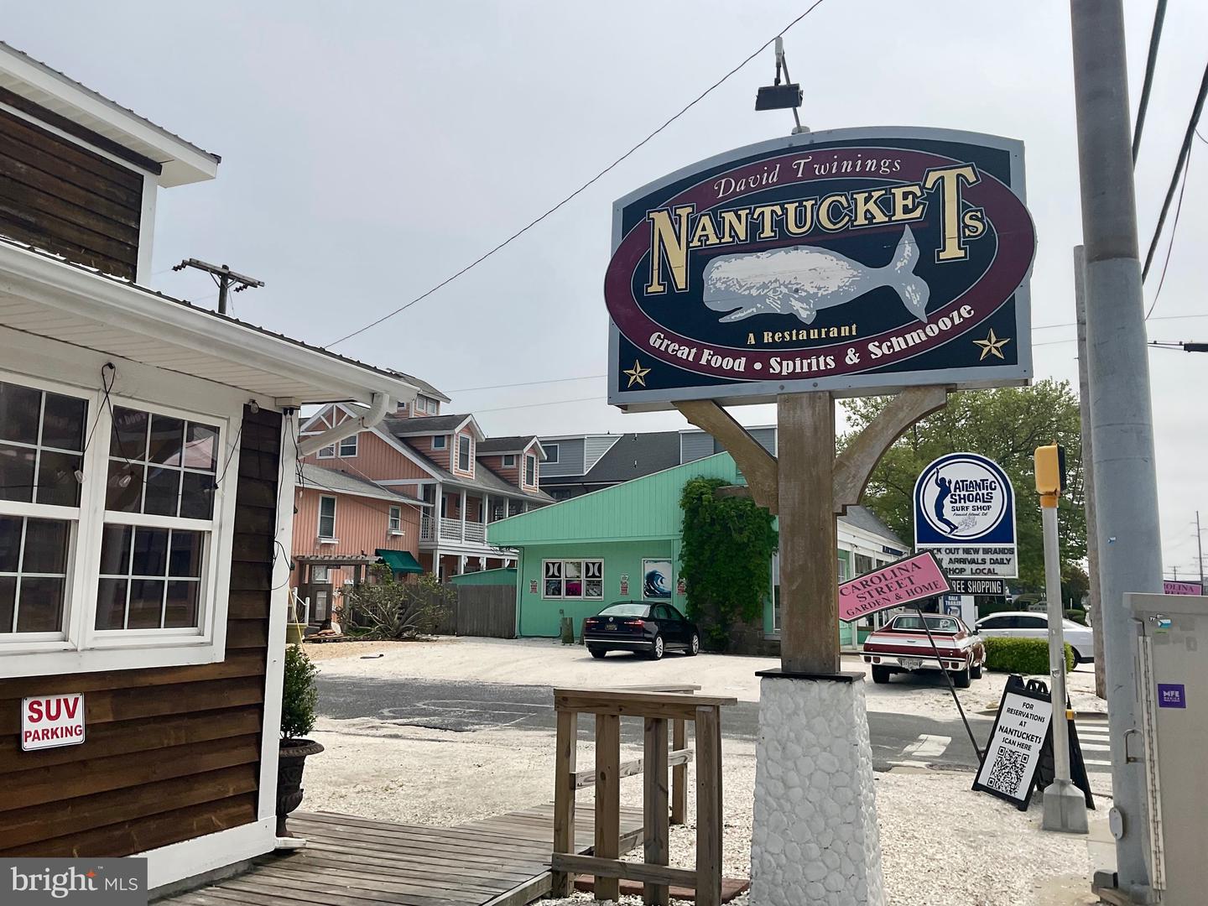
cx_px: 604
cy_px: 453
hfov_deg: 61.7
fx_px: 1012
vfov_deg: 48.2
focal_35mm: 29
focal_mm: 3
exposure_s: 1/5814
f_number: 1.8
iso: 20
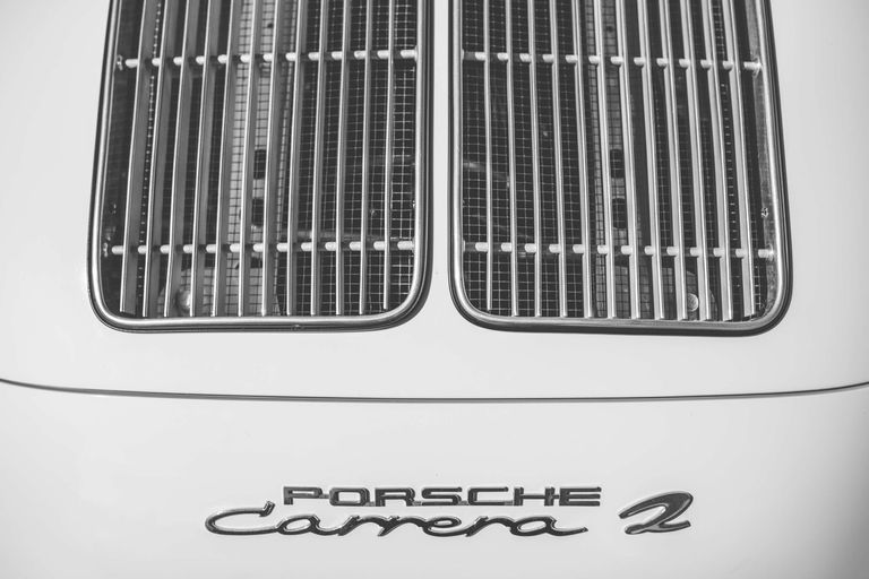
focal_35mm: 35
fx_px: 845
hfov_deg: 54.4
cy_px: 290
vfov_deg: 37.9
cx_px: 434
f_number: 2.8
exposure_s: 1/2500
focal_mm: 35
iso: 100
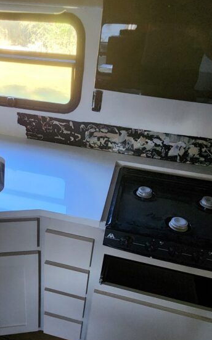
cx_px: 66
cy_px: 204
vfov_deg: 67.8
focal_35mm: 27
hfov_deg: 45.1
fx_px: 250
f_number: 2.2
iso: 640
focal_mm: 2.2
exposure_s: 1/24
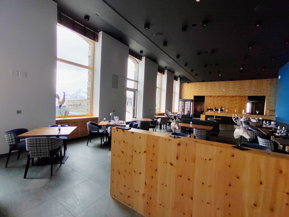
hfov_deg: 94.5
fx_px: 134
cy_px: 108
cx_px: 144
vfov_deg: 78.1
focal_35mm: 16
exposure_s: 1/109
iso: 100
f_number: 2.2
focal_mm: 1.68
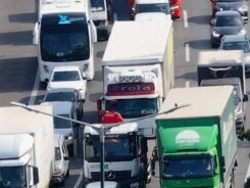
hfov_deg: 2.4
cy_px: -179
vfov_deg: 1.8
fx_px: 5874
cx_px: 450
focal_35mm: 813
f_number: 3.4
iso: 100
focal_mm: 30.7
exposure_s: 1/800
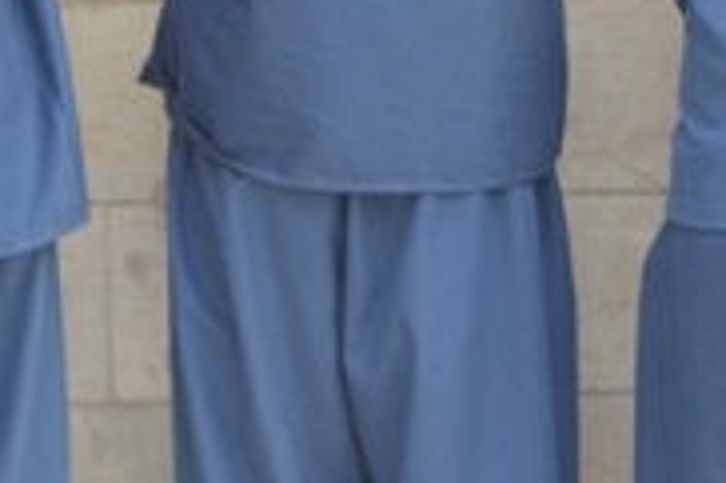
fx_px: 6165
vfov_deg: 4.5
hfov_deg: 6.7
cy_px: 2
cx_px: 12
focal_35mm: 306
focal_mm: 62
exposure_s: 1/250
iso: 1000
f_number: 4.5
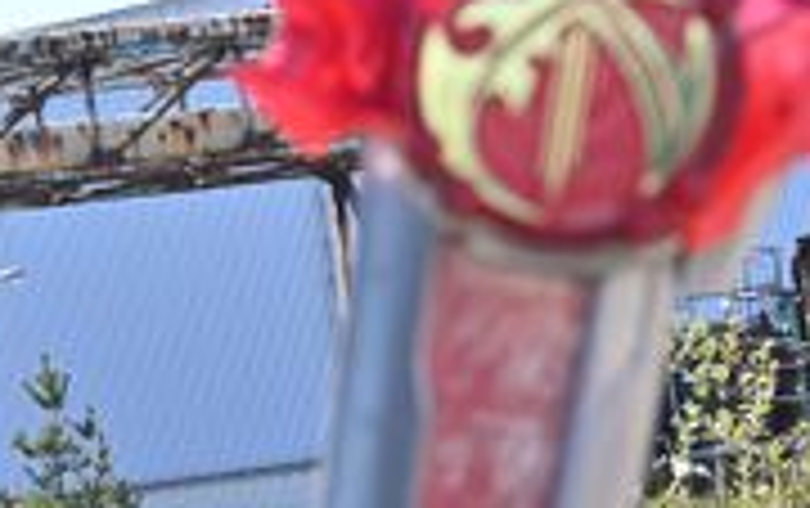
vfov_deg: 8.0
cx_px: 74
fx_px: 3647
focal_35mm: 165
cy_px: 414
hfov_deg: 12.6
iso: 400
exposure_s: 1/640
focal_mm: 63
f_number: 8
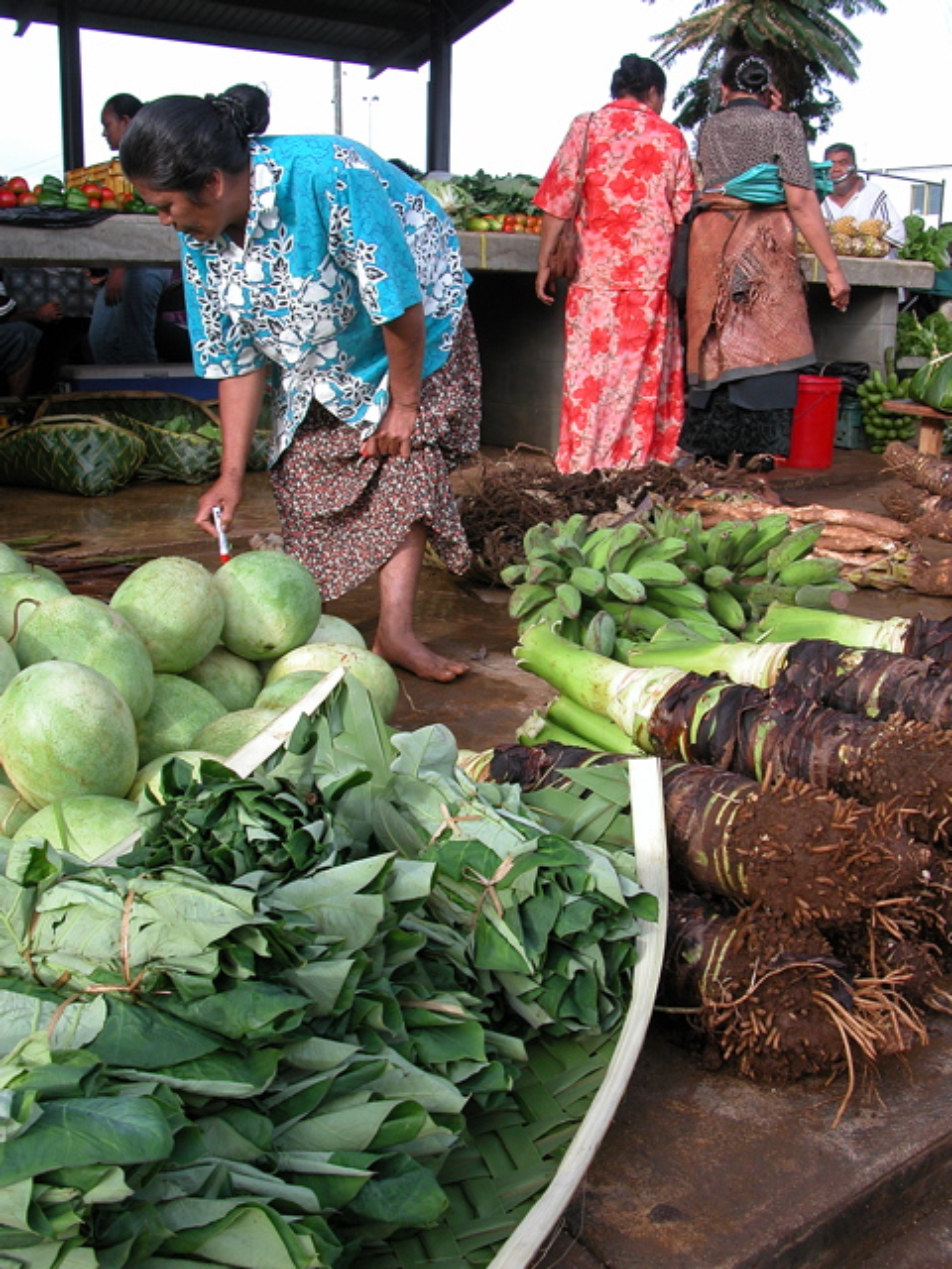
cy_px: 634
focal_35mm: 35
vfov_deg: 52.6
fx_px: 1283
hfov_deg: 40.7
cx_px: 476
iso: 100
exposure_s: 1/117
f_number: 4
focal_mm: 9
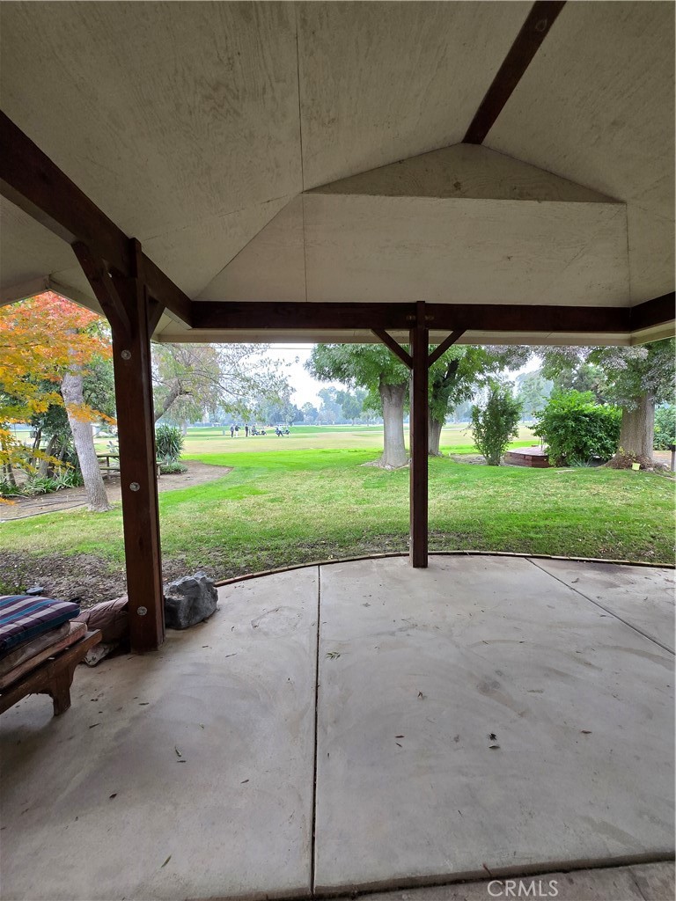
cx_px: 338
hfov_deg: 89.9
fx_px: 338
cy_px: 450
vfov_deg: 106.2
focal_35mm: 13
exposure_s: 1/100
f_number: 2.2
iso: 100
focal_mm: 1.7
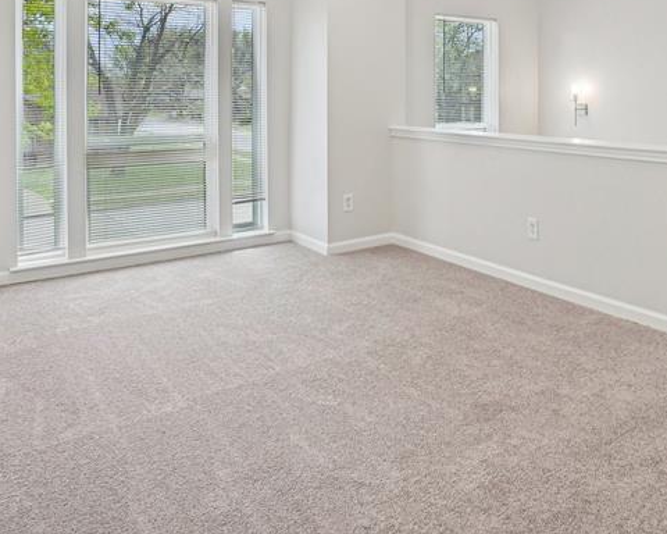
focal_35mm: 30
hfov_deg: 56.3
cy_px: 97
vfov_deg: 45.7
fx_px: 592
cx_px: 488
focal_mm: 10
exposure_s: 1/60
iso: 400
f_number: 8
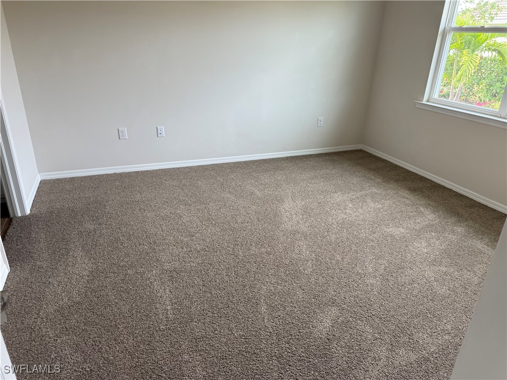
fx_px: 352
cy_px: 190
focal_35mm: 24
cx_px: 254
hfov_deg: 71.6
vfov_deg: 56.8
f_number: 1.78
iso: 100
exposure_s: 1/120
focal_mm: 6.76
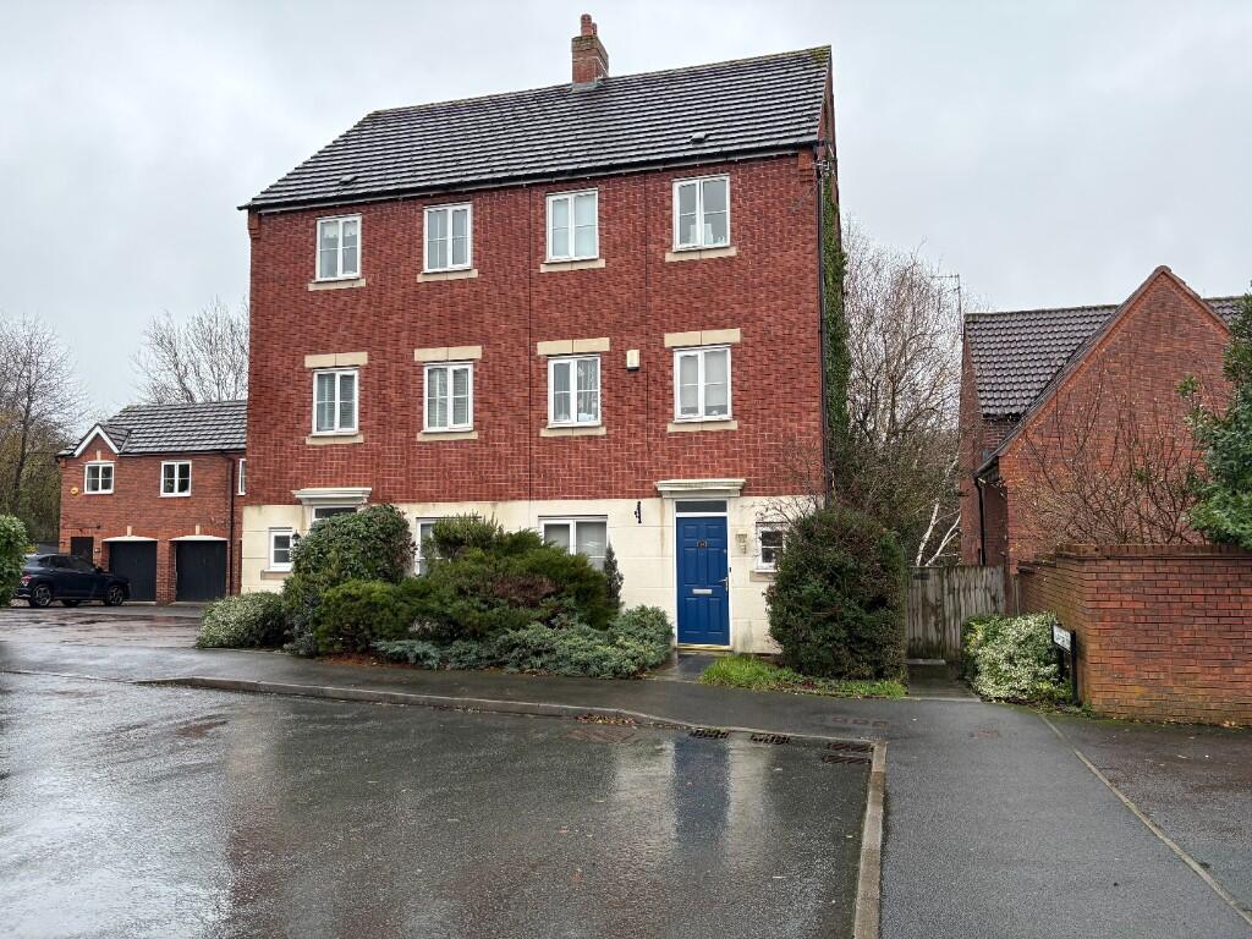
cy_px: 470
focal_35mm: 26
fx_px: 940
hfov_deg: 67.3
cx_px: 626
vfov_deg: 53.1
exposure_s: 1/227
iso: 64
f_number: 1.6
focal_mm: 5.96
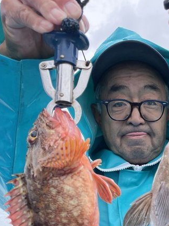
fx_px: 339
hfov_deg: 27.0
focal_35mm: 52
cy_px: 213
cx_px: 155
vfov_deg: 34.3
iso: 32
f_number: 1.6
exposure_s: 1/327
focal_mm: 4.2
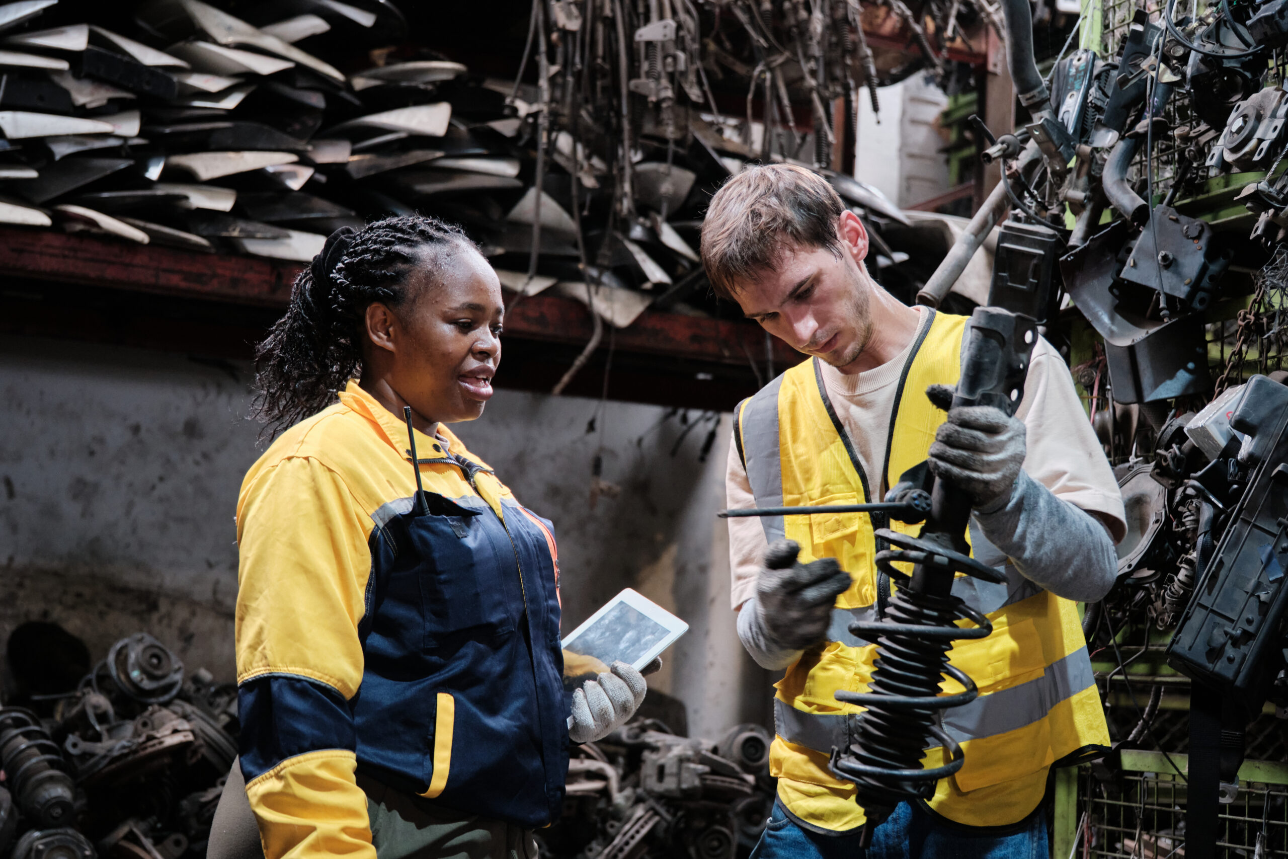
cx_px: 644
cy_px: 430
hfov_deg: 37.5
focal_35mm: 53
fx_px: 1896
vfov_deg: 25.5
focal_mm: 35.5
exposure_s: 1/100
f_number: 2.8
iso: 3200
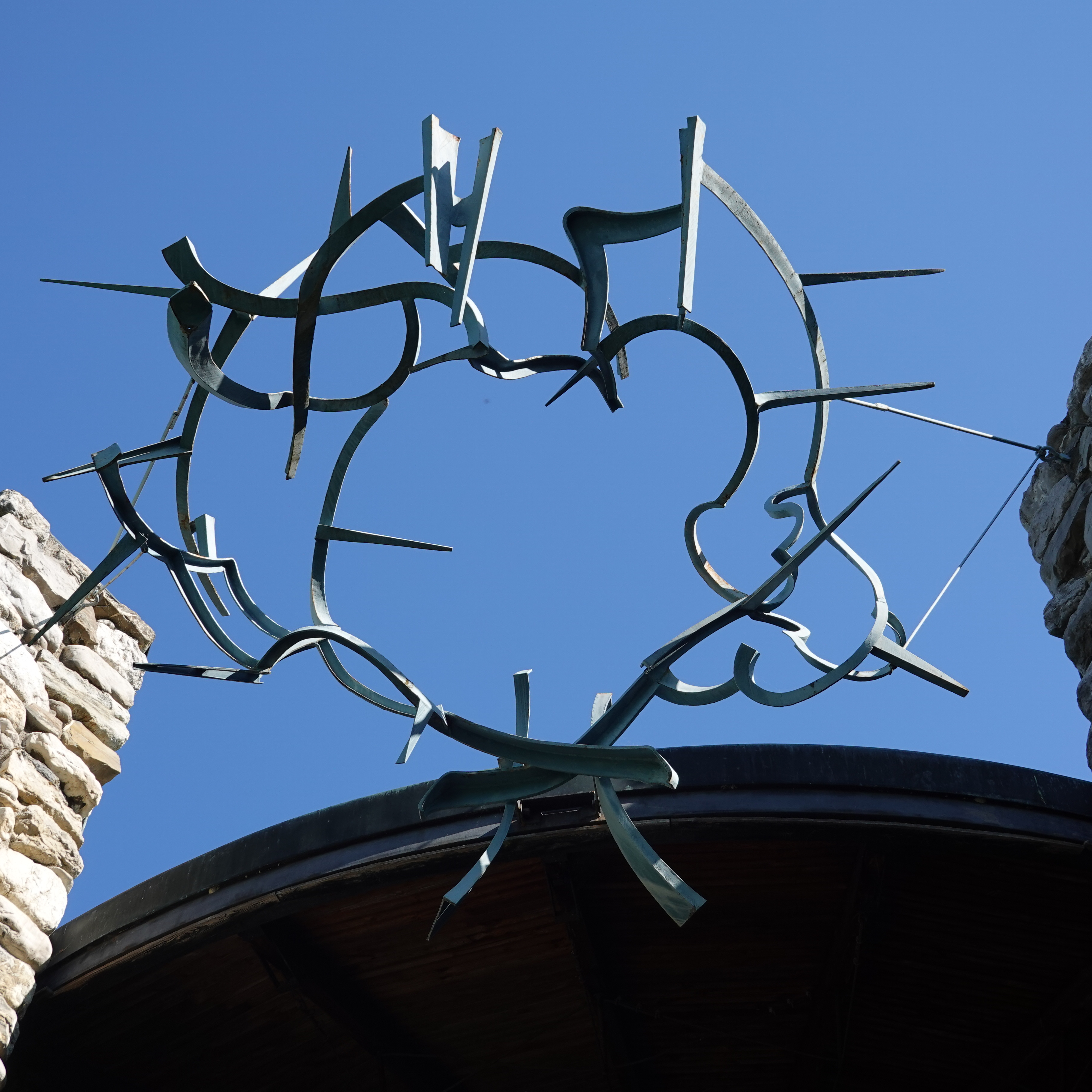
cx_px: 539
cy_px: 546
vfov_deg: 25.0
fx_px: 2463
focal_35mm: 69
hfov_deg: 25.0
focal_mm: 19.84
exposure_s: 1/400
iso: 100
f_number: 4
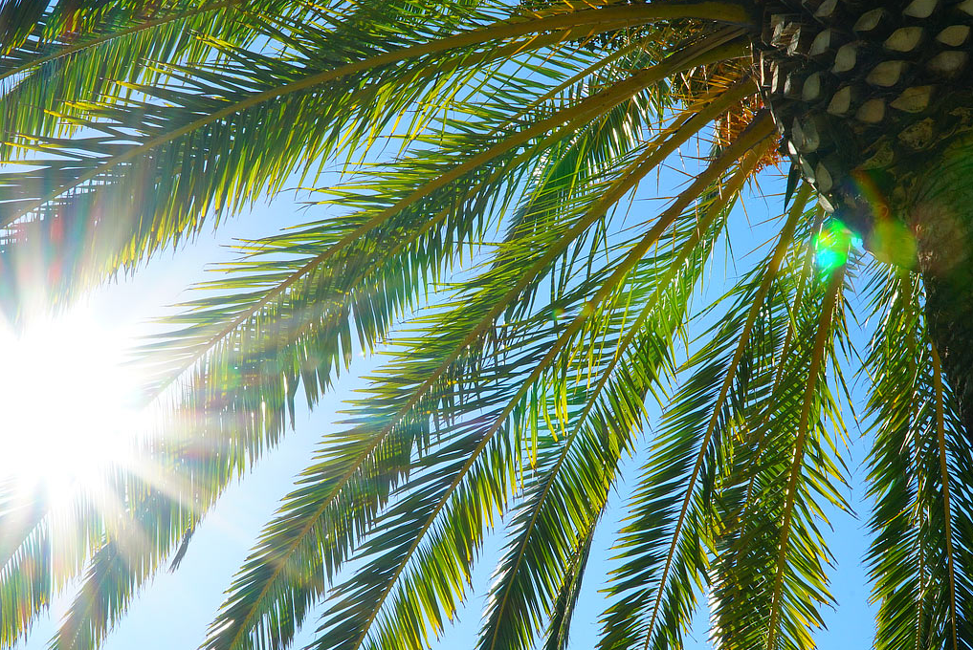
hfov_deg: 42.7
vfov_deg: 29.3
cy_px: 332
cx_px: 442
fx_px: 1244
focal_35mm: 46
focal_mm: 26
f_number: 22
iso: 500
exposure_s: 1/125
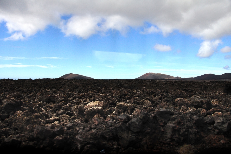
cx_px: 116
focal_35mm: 32
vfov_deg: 41.6
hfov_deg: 59.5
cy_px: 77
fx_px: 202
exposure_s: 1/800
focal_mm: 21
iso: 500
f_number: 7.1
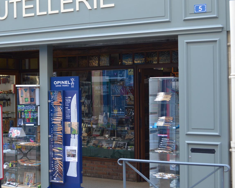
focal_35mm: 71
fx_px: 494
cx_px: 62
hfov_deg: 26.5
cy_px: 89
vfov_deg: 21.6
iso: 320
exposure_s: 1/125
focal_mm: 30
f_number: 5.6
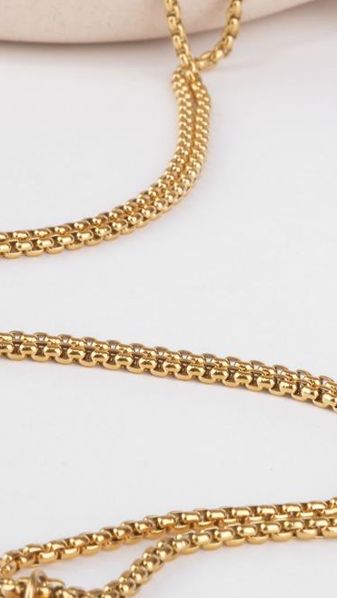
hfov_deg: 7.3
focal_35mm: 167
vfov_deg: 12.9
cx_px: 42
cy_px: 286
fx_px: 2651
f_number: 22
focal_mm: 48.5
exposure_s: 1/160
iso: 400
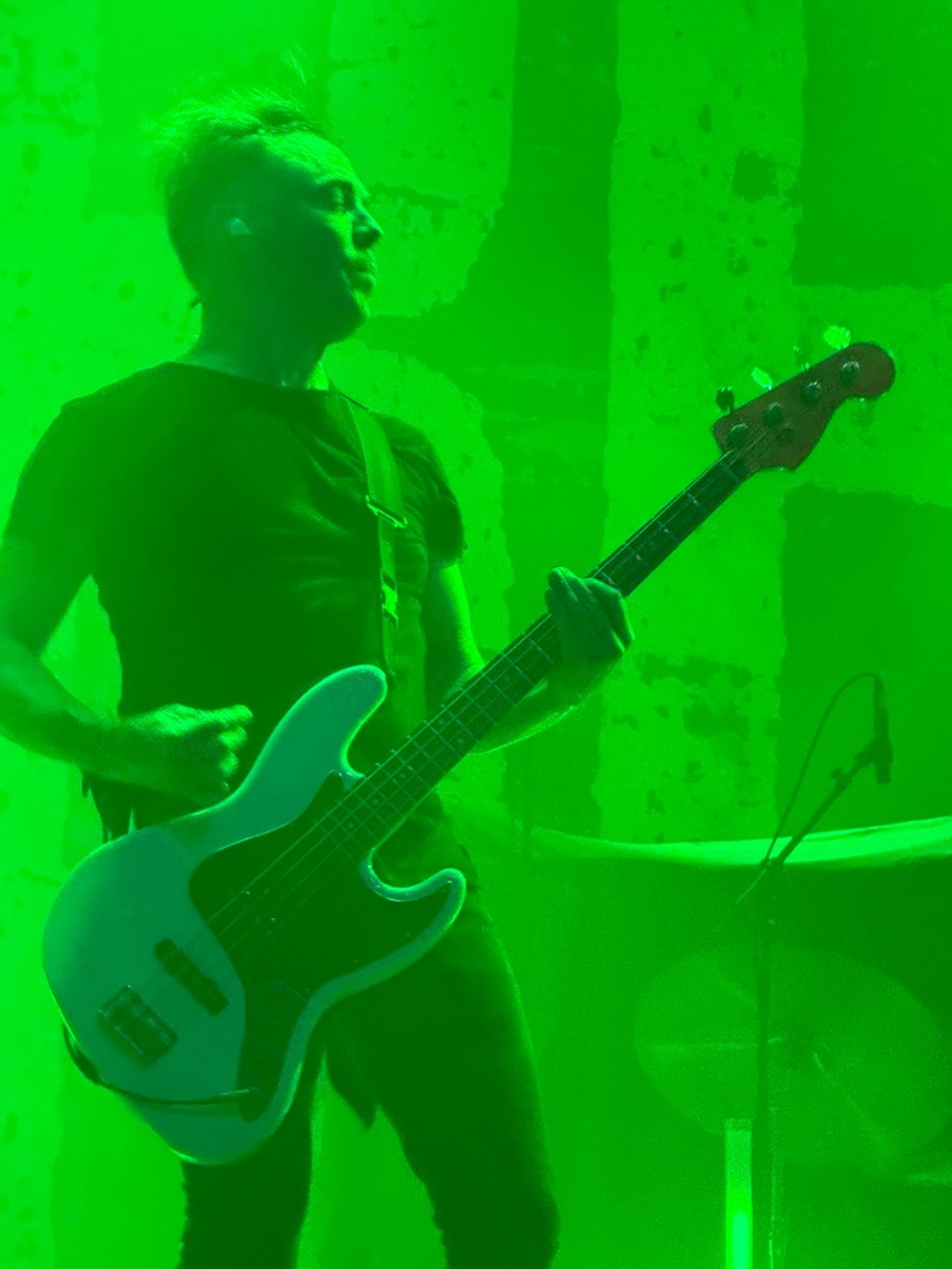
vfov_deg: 13.4
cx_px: 463
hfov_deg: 10.1
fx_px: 5389
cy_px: 651
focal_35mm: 147
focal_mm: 15.66
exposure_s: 1/60
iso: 640
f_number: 2.8
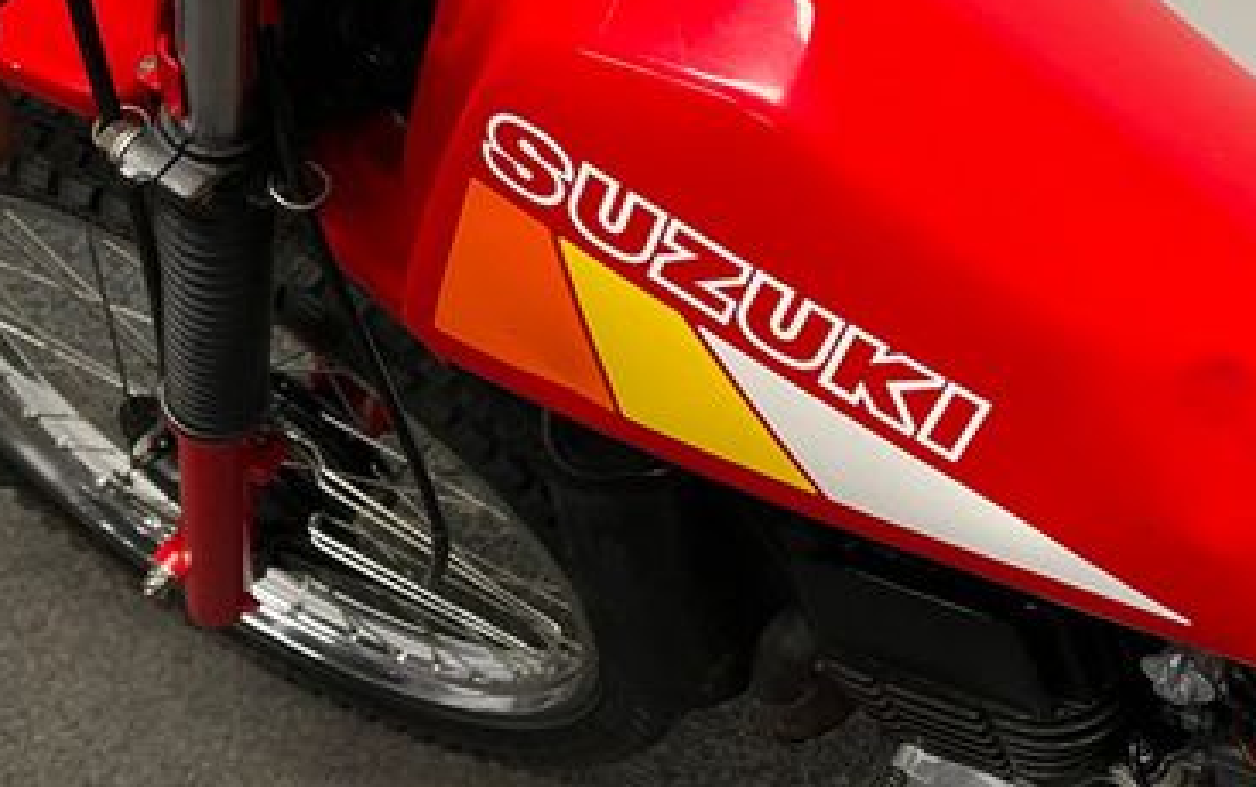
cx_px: 900
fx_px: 1644
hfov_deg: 40.9
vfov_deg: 26.3
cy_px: 133
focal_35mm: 48
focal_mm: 5.1
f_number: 1.6
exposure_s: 1/50
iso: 100
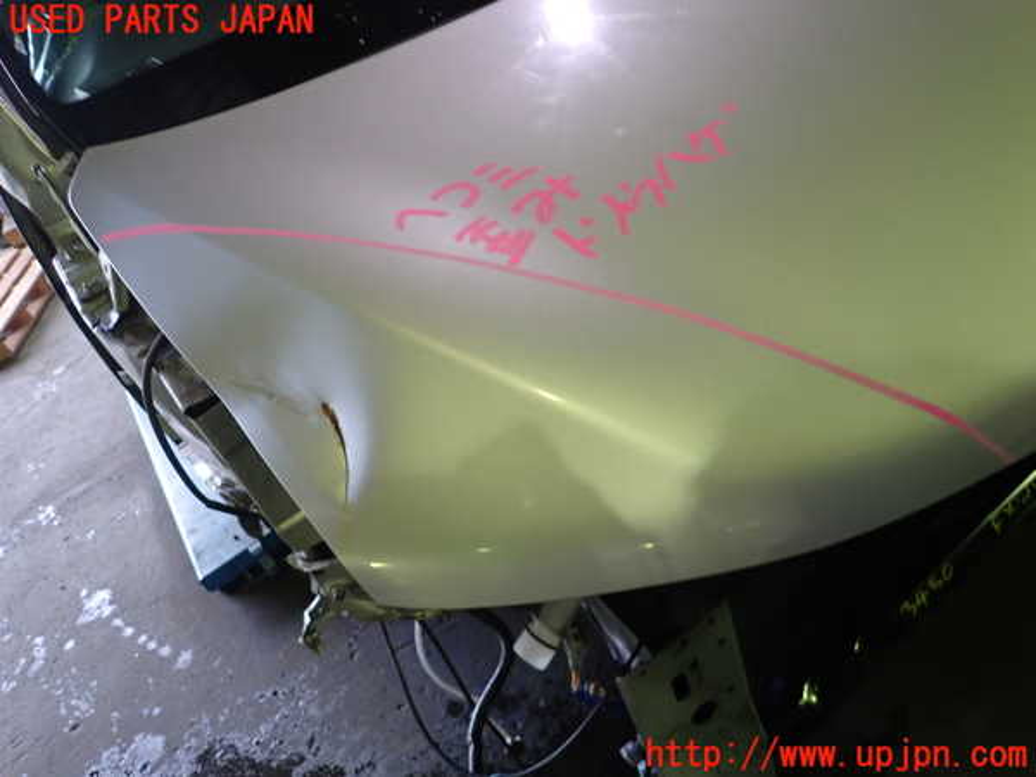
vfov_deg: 54.9
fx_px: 748
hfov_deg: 69.4
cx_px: 518
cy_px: 388
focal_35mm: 25
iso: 250
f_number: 2
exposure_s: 1/30
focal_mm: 4.5
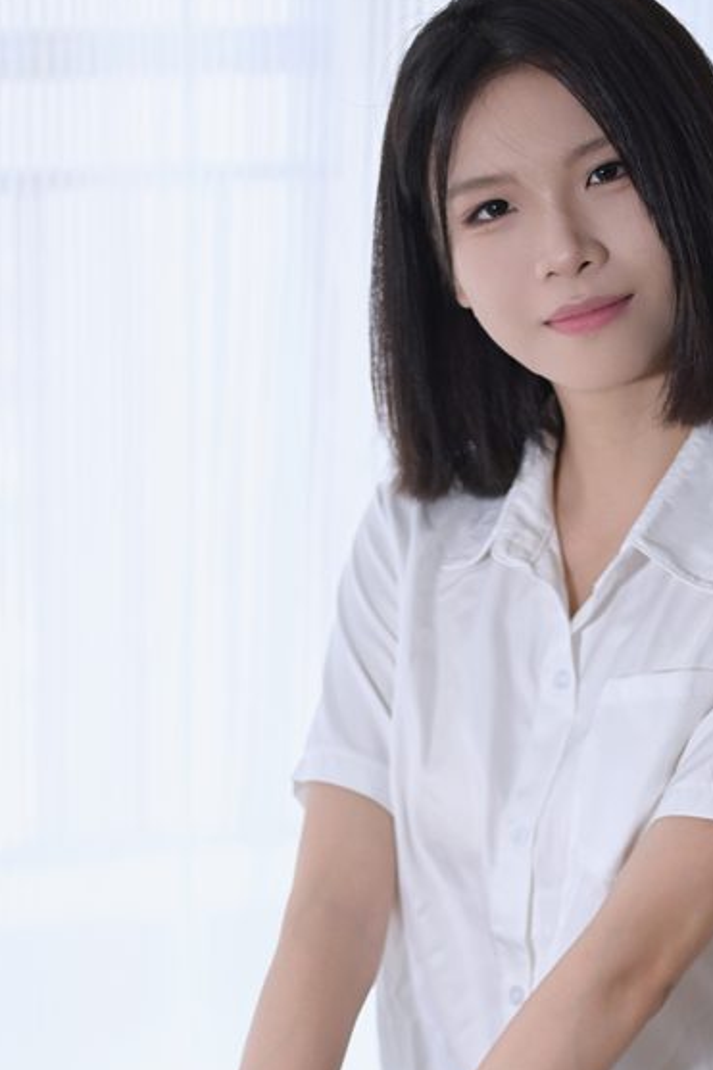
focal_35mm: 138
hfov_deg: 9.9
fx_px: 4102
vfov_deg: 14.5
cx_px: 294
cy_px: 1155
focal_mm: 50
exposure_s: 1/100
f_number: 1.8
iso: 800
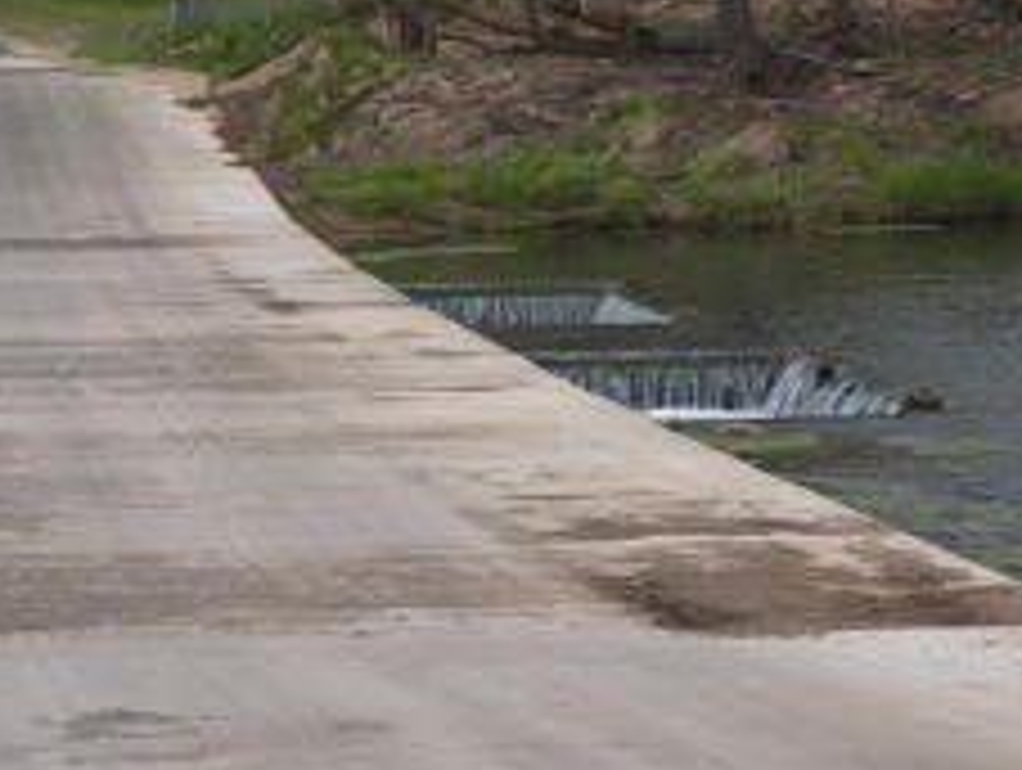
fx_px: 4140
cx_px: 369
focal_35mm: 140
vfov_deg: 10.6
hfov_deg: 14.1
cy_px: 227
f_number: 8
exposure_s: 1/400
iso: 200
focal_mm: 40
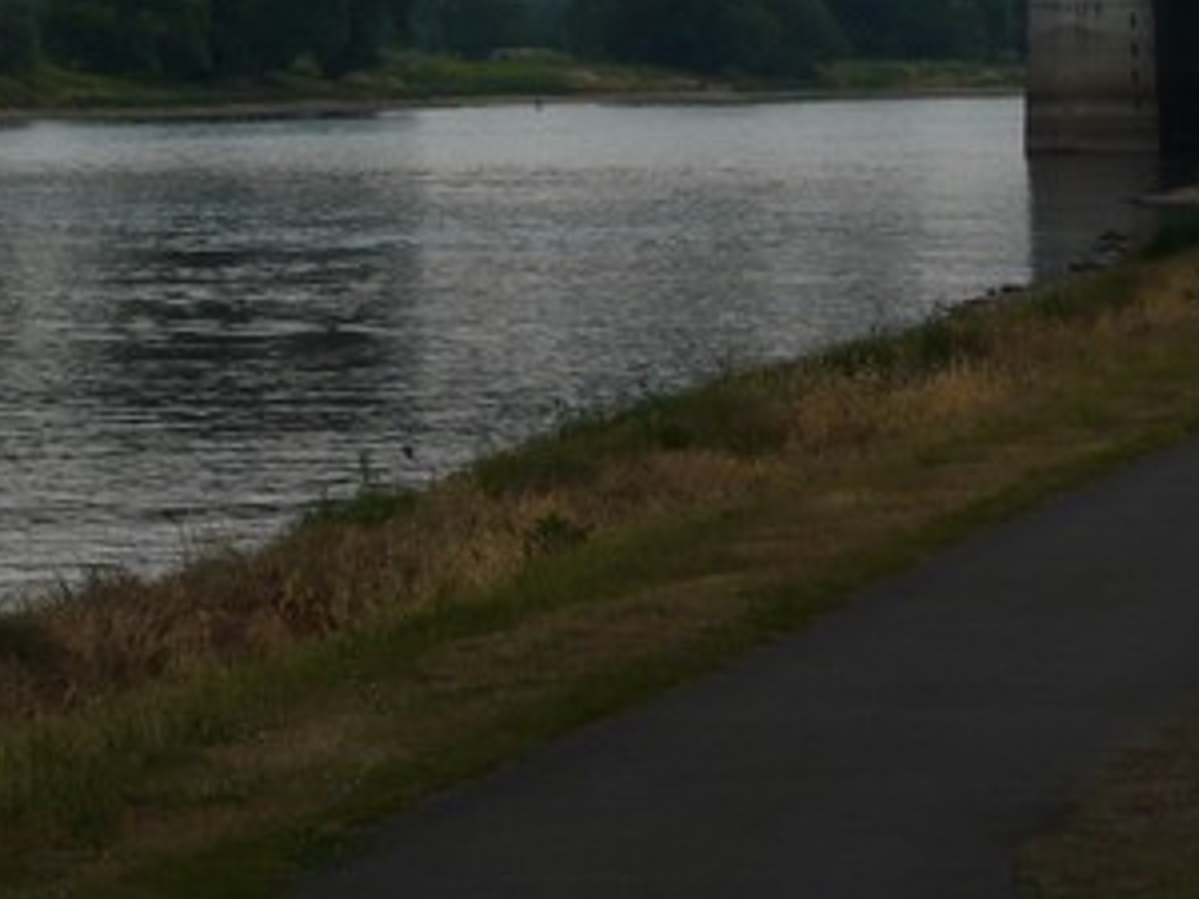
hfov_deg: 8.3
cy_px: -164
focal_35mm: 237
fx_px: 8209
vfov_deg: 6.2
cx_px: -184
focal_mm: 14.7
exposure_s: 1/200
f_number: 5.6
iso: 100
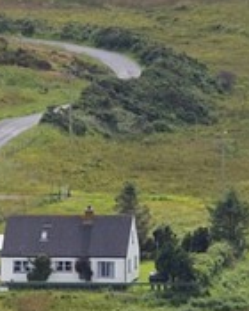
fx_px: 10658
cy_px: 938
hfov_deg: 1.3
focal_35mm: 1157
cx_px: -822
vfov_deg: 1.7
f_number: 7.1
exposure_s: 1/800
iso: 400
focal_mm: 135
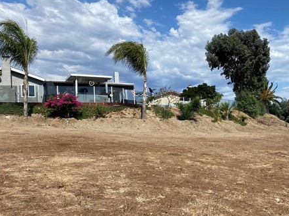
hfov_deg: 47.9
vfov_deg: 37.5
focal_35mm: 38
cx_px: 199
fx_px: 317
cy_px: 134
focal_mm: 4.25
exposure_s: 1/3984
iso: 32
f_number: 1.8
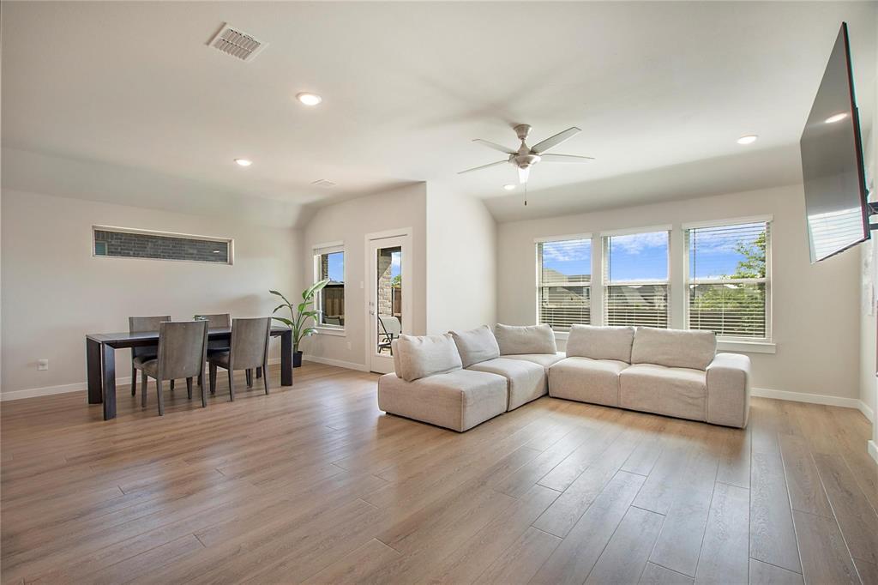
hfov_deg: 100.4
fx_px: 366
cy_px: 292
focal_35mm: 15
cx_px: 439
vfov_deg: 77.3
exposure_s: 1/80
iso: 100
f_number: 5.6
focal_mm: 10
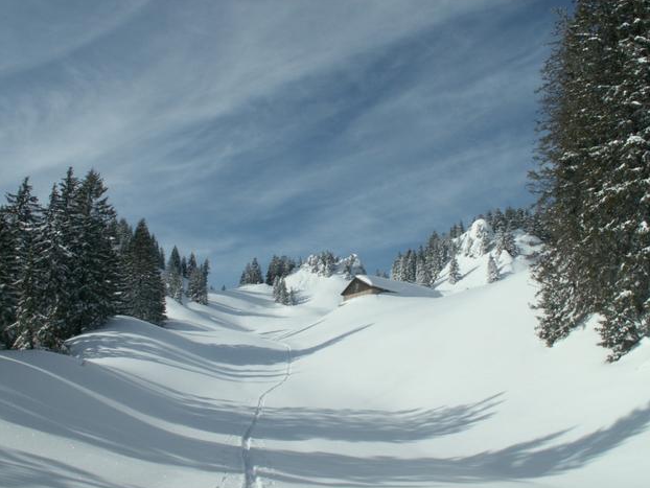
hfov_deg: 51.3
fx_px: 676
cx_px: 333
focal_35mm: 36
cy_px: 248
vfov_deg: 39.7
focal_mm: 5.86
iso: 50
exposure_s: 1/400
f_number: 8
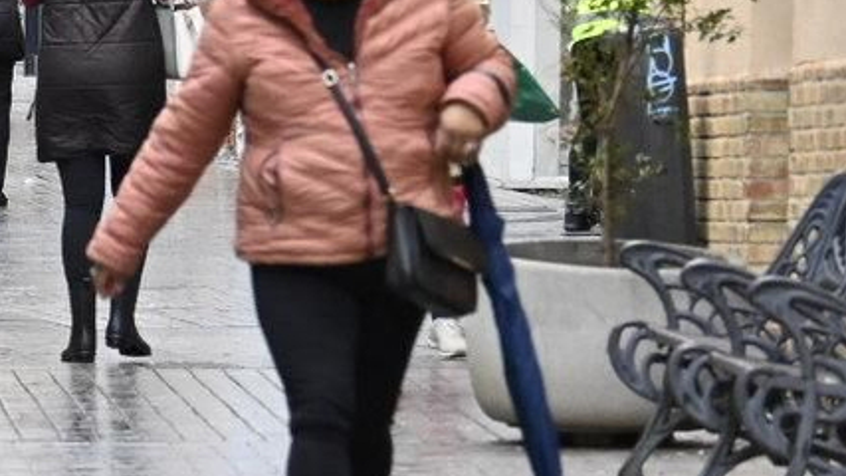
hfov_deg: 3.6
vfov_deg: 2.0
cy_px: 106
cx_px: -503
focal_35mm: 601
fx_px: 13479
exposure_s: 1/250
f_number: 5
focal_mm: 102
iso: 1600
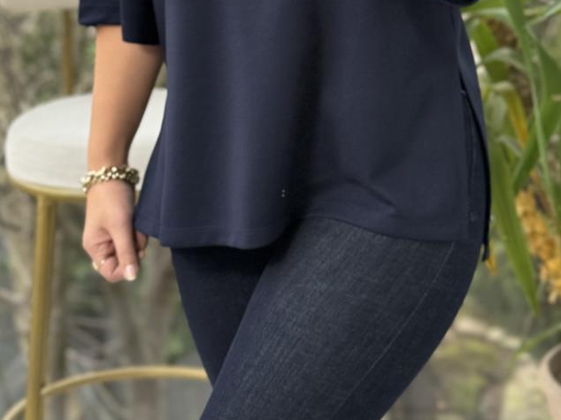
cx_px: 342
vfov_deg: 14.2
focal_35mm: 101
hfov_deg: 19.4
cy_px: -97
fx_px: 1636
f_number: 1.78
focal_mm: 6.76
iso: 100
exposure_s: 1/244
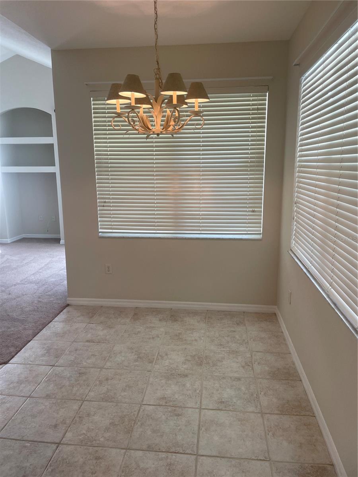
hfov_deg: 53.1
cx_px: 179
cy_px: 238
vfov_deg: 67.3
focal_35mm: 26
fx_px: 359
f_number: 1.6
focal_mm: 4.2
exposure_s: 1/120
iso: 64
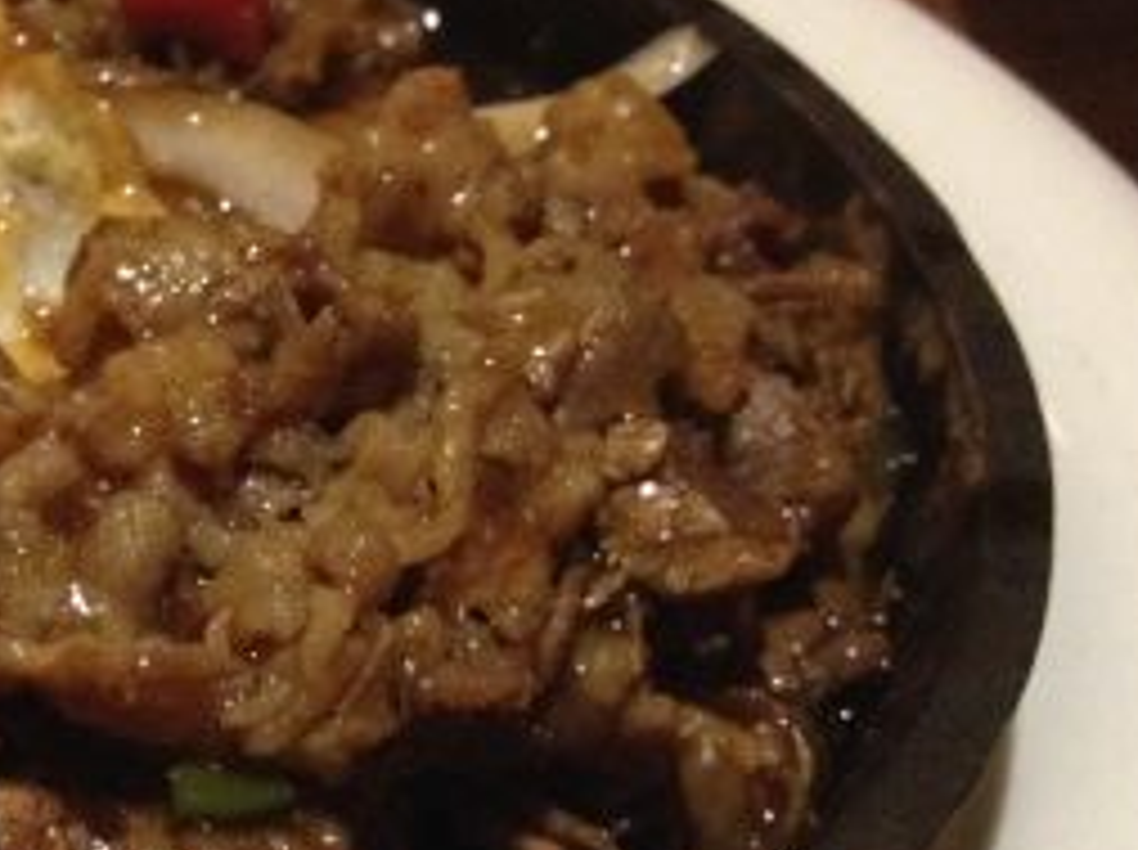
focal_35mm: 97
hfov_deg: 19.3
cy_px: 659
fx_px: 3184
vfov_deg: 15.1
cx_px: -171
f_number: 2.4
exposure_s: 1/17
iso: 400
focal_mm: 4.28
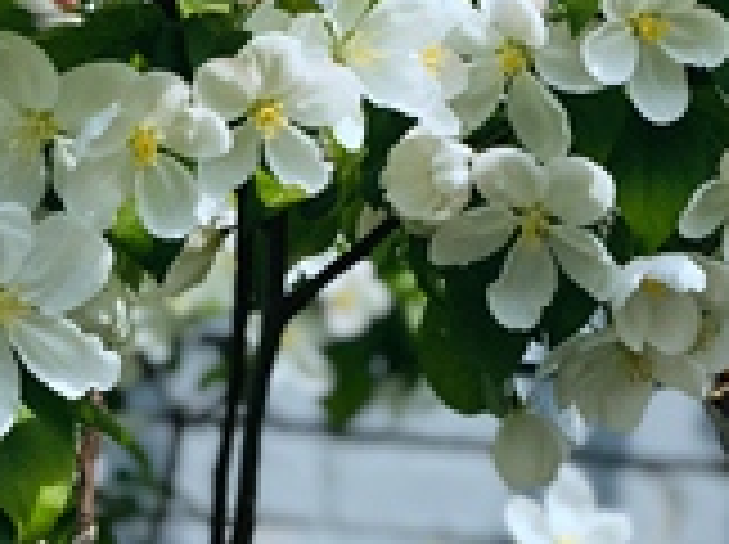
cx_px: 531
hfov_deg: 10.2
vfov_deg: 7.5
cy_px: -301
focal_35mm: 194
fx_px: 4080
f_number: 2.8
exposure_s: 1/812
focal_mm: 6.6
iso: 20
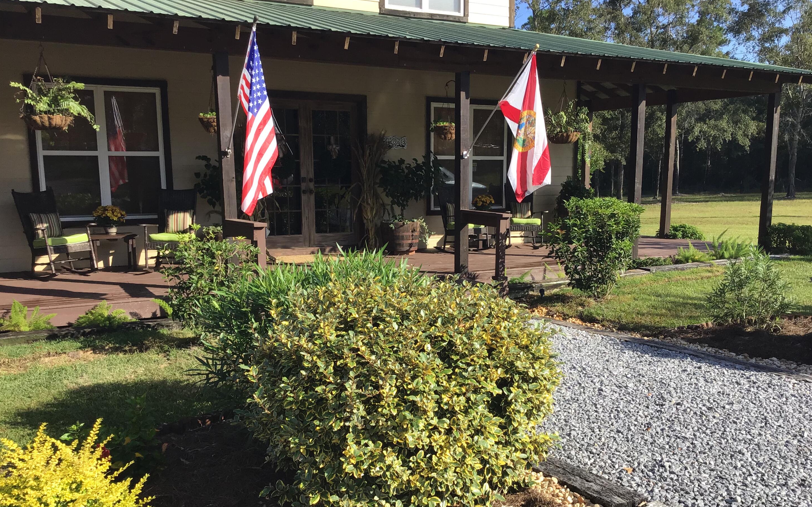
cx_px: 414
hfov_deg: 56.7
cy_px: 295
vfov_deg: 37.2
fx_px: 752
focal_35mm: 34
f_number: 2.4
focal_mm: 3.3
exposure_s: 1/715
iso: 25
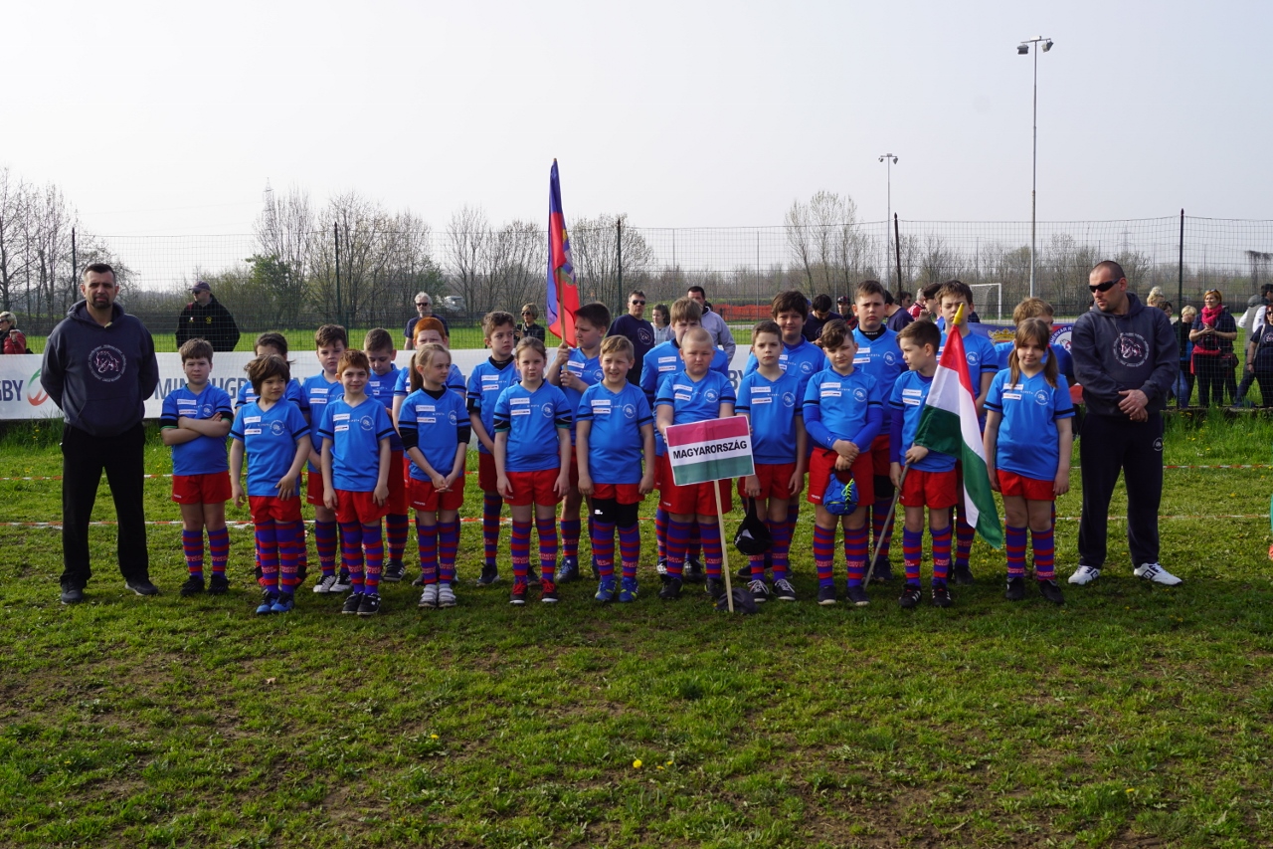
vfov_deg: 36.9
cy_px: 424
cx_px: 636
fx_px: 1273
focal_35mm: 36
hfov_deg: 53.1
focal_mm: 24
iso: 100
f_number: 11
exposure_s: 1/80
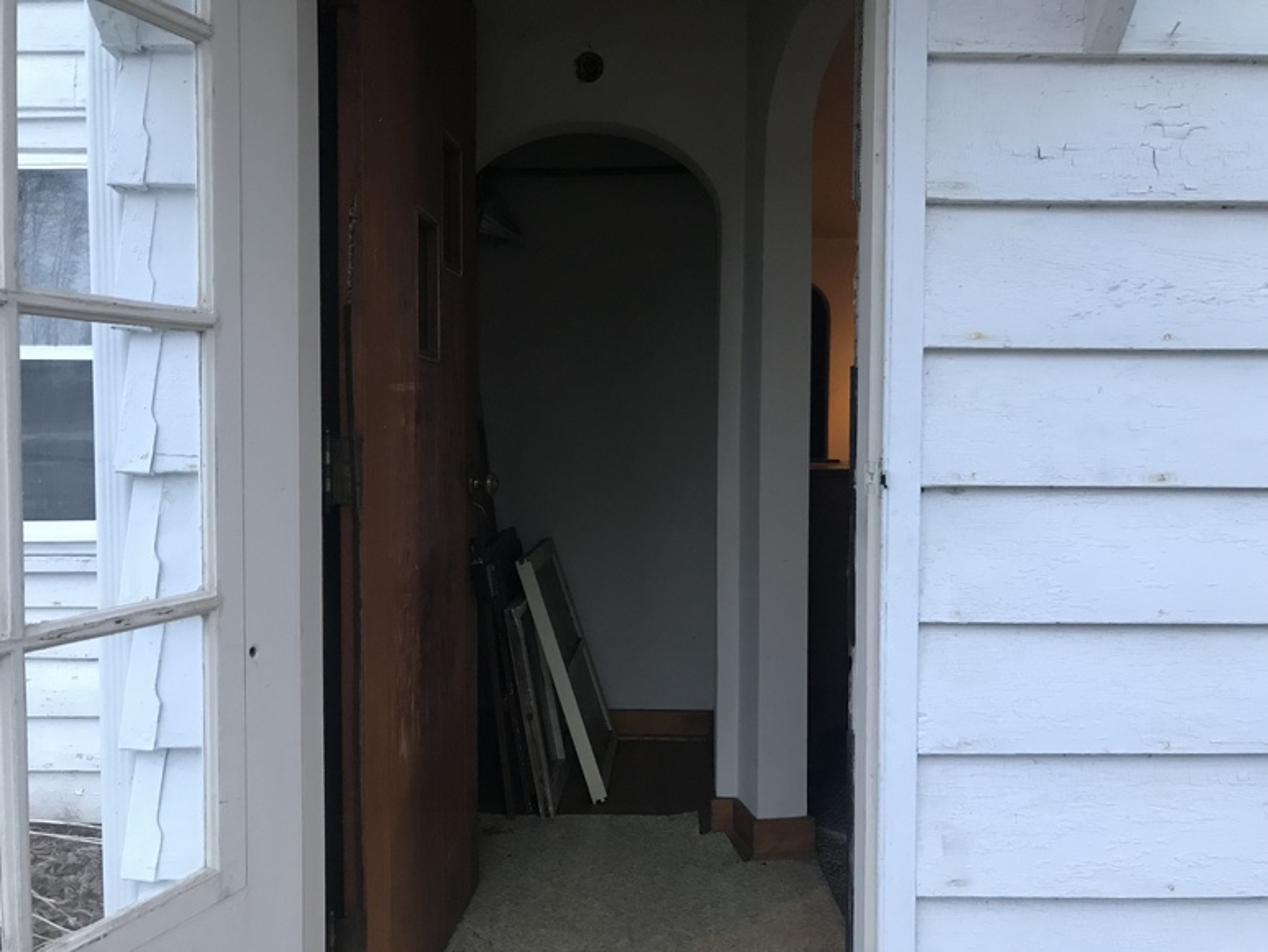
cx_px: 634
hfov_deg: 63.4
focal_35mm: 28
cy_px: 476
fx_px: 1026
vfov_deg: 49.8
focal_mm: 3.99
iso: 80
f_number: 1.8
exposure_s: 1/7
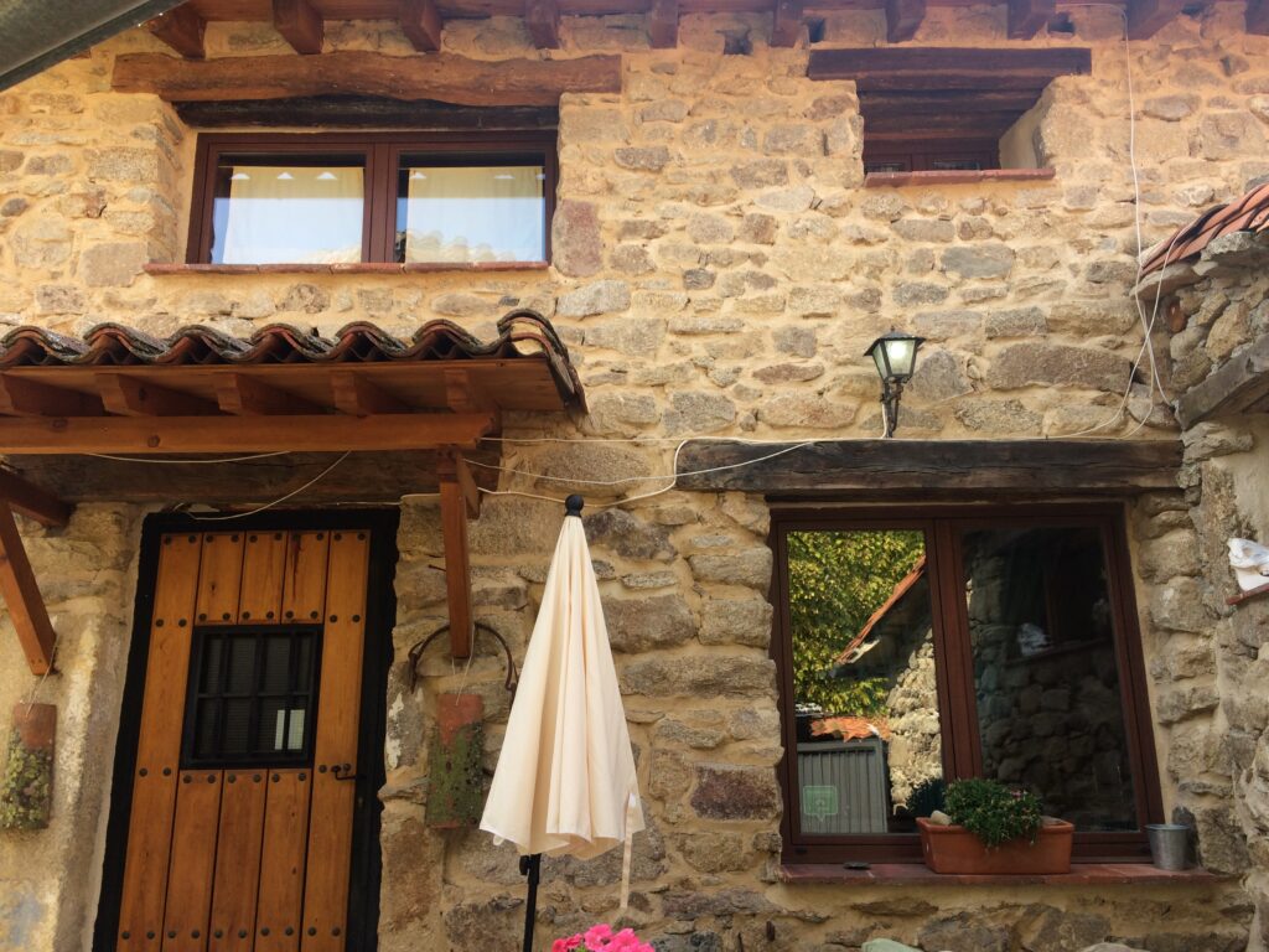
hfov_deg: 61.7
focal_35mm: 29
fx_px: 1063
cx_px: 634
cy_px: 476
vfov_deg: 48.2
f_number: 2.2
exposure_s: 1/261
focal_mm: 4.15
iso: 32
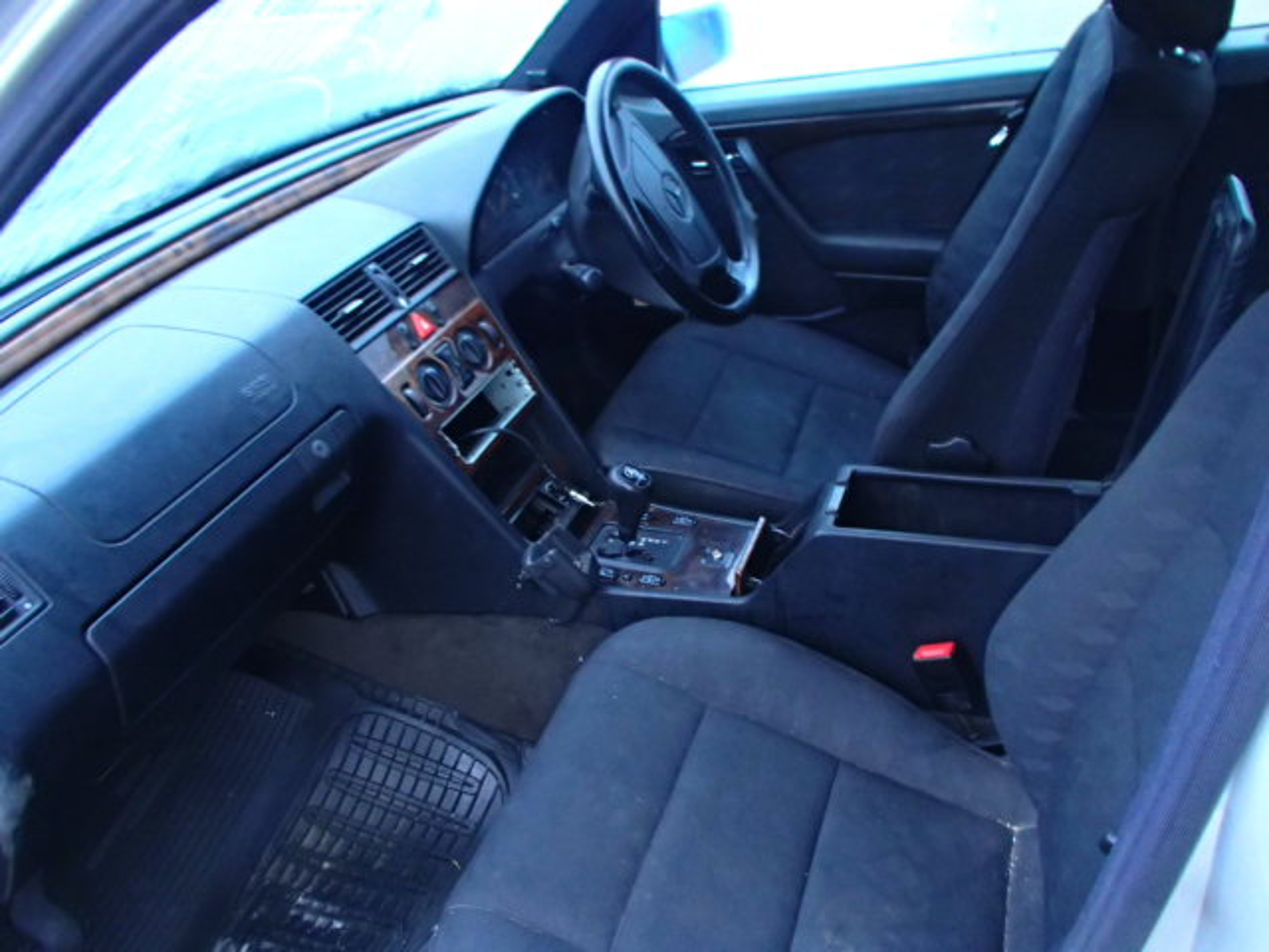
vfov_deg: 49.7
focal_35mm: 28
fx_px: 1026
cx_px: 634
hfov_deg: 63.4
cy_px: 476
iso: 800
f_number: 3.9
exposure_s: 1/10
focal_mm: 5
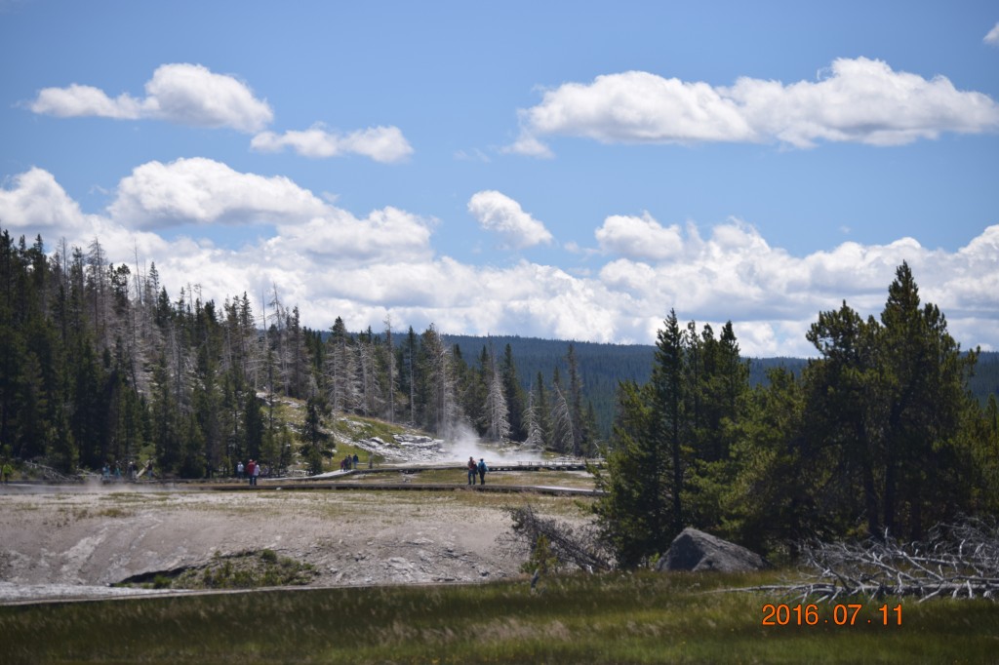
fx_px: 4161
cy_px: 332
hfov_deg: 13.7
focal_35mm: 150
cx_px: 500
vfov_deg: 9.1
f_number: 4.8
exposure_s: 1/2500
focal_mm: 100
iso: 200
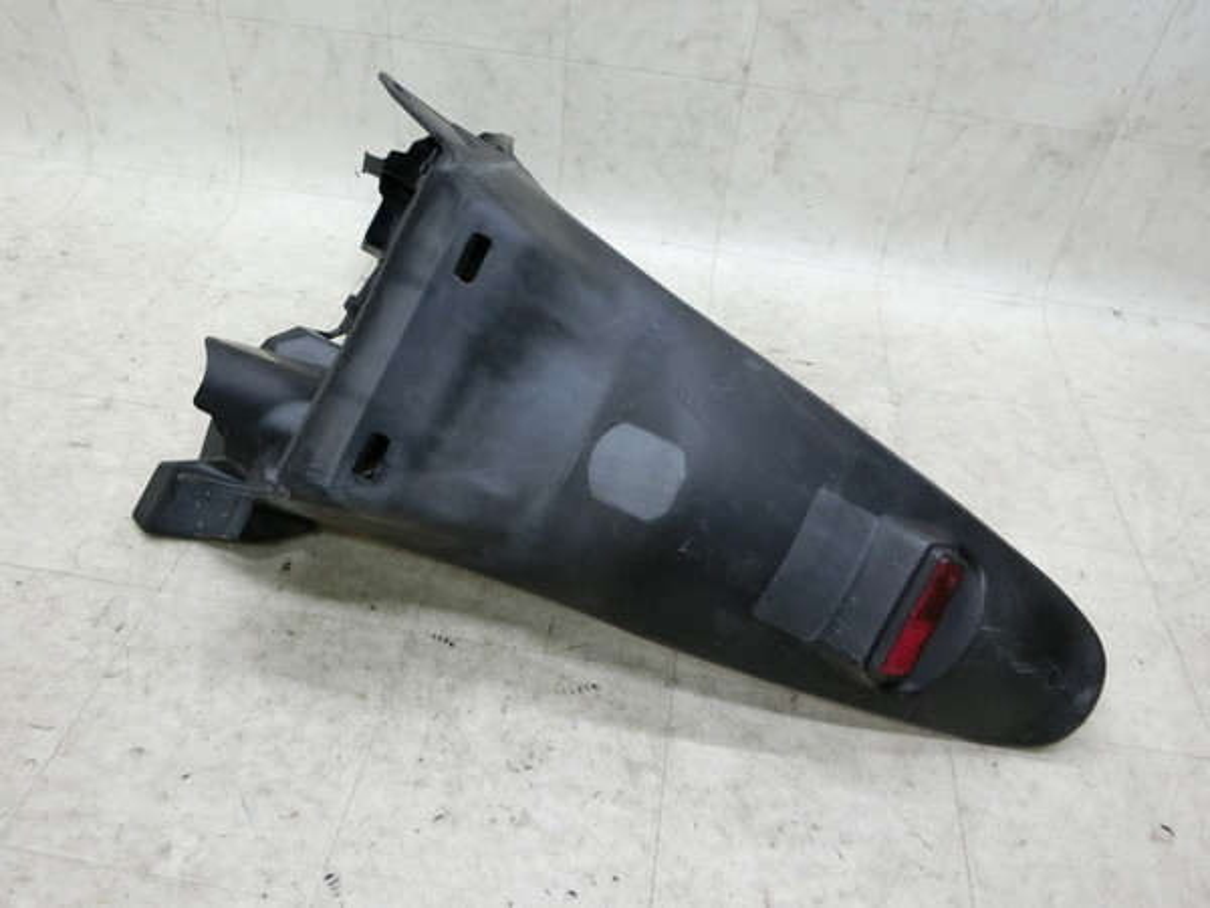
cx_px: 605
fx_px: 874
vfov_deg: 54.9
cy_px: 454
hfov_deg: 69.4
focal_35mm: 25
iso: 400
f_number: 3.5
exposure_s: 1/80
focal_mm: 4.5
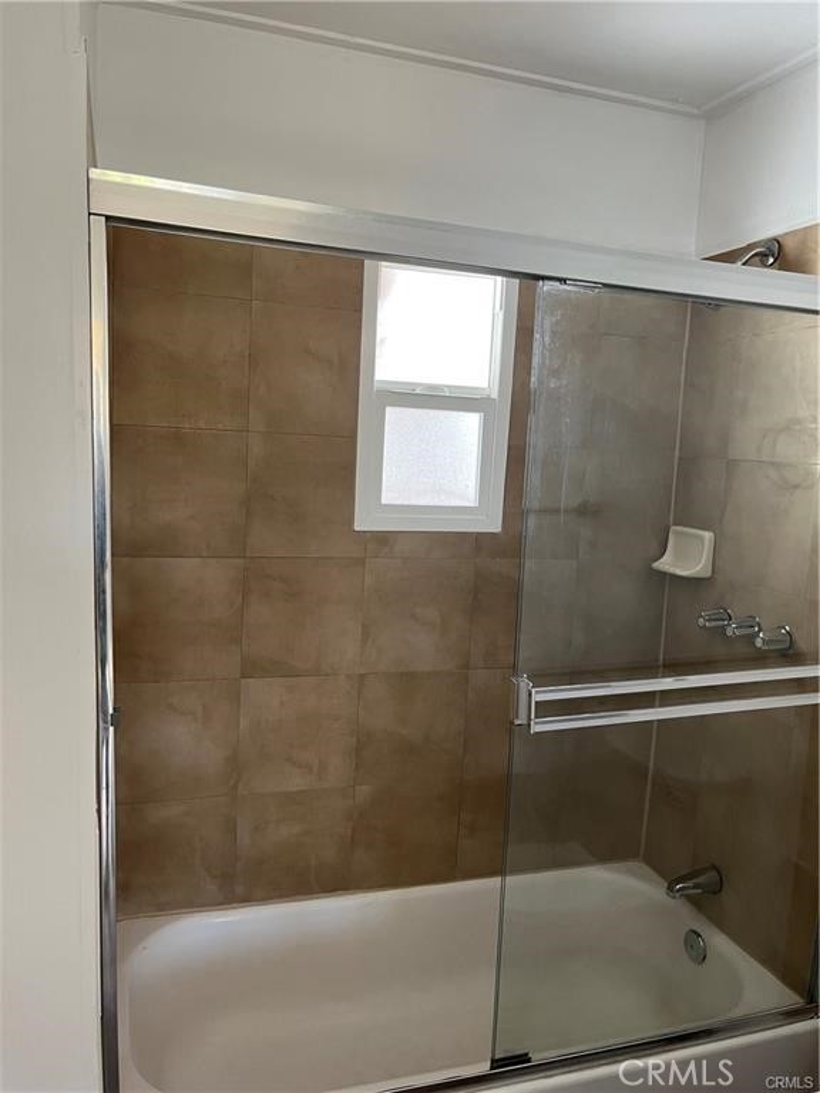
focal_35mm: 26
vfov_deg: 67.3
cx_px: 410
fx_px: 821
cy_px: 546
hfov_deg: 53.1
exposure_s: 1/60
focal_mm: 5.1
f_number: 1.6
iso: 160
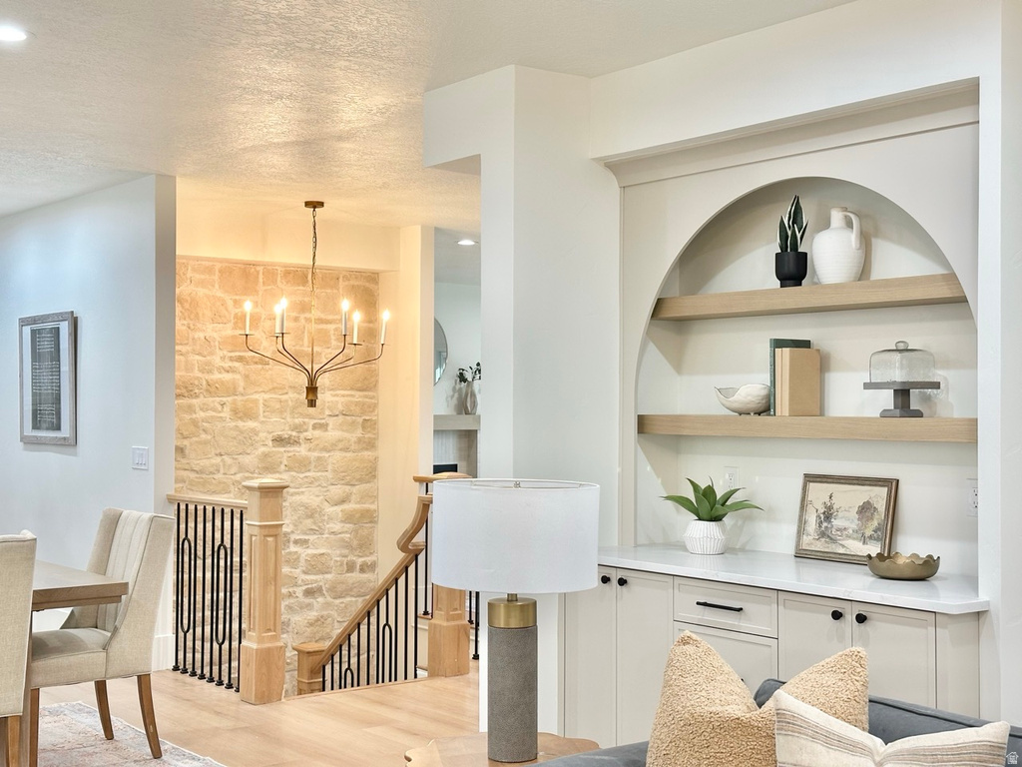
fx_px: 1417
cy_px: 384
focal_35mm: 48
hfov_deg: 39.7
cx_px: 511
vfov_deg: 30.3
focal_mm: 6.86
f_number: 1.78
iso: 50
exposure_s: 1/60
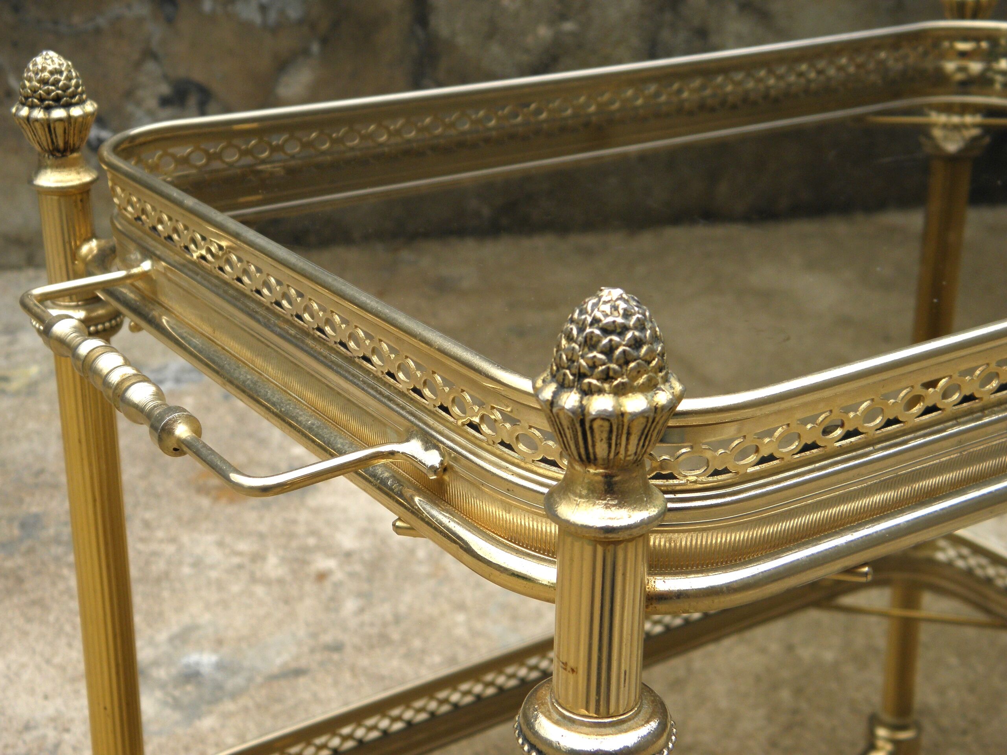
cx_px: 504
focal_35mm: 50
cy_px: 378
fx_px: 1455
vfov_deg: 29.1
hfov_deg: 38.2
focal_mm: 9.1
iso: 100
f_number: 4
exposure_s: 1/80
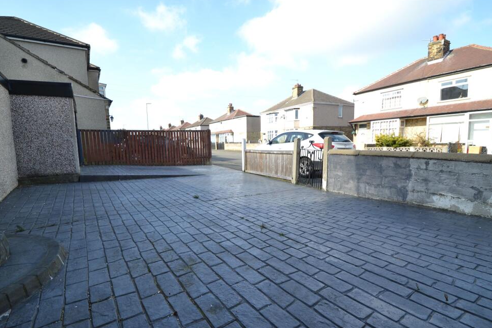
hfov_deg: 96.7
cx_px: 236
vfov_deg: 73.7
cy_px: 168
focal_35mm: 16
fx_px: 219
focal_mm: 10
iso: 100
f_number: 5.6
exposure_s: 1/125
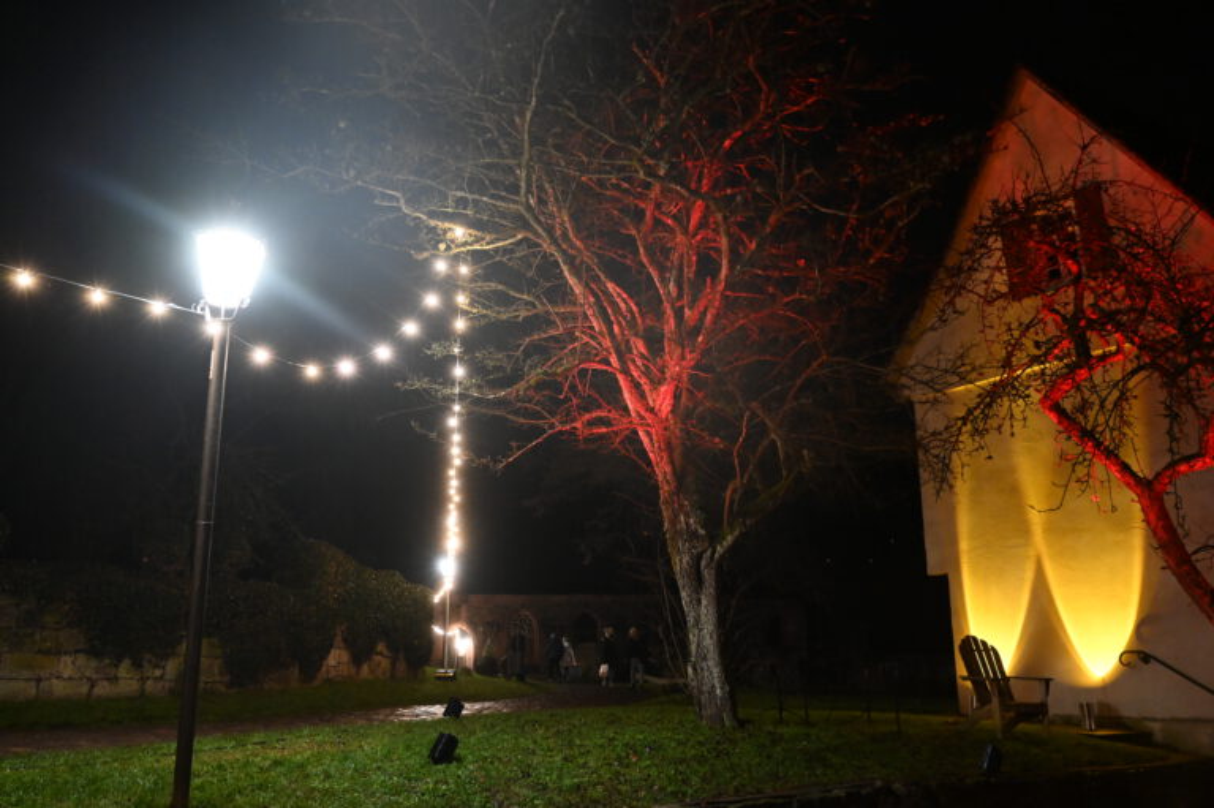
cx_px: 607
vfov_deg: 42.9
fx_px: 1028
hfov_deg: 61.1
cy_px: 404
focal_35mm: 30
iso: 7200
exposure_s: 1/30
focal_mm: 30.5
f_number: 4
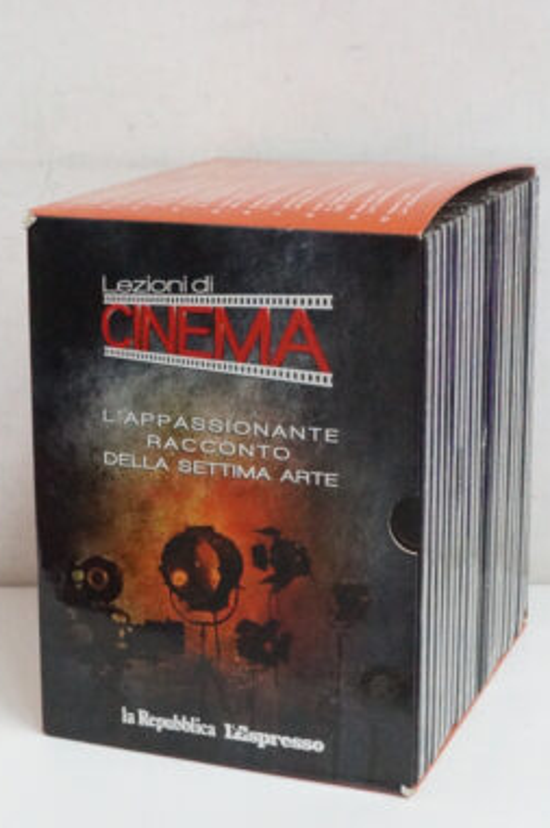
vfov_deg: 58.8
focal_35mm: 32
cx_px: 276
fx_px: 735
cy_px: 397
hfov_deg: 41.0
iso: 3200
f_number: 7.1
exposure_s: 1/60
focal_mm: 18
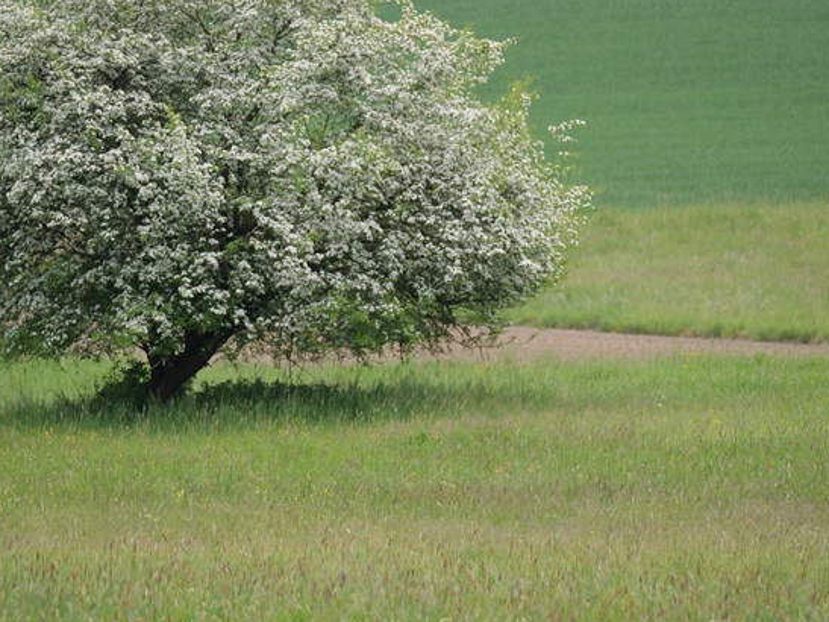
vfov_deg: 2.7
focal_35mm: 547
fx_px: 13097
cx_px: 374
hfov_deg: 3.6
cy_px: 246
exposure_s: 1/400
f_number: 4.9
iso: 250
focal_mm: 187
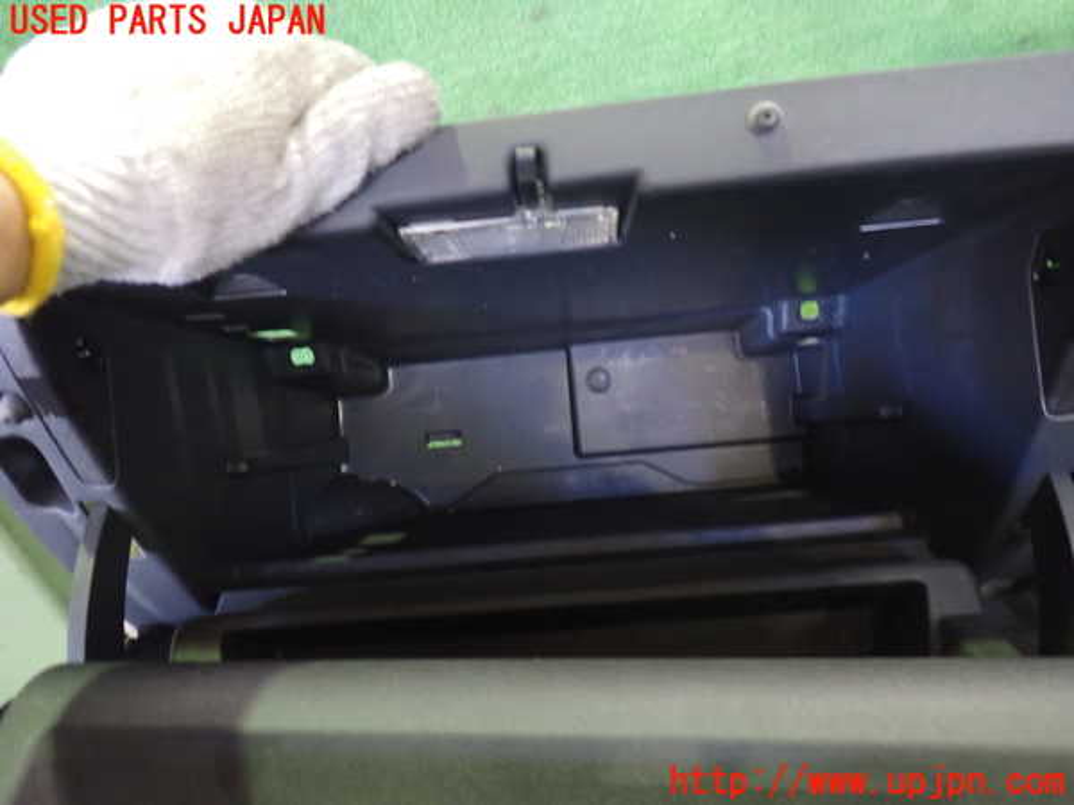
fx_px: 931
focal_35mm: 30
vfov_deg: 46.8
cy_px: 402
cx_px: 537
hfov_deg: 60.0
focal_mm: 5.4
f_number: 2.3
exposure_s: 1/15
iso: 800
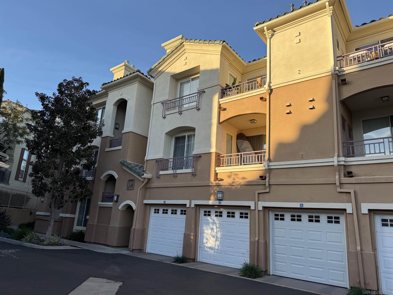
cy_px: 148
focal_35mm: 24
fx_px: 272
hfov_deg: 71.6
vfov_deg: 56.8
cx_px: 196
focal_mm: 6.76
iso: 80
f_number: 1.78
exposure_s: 1/1524
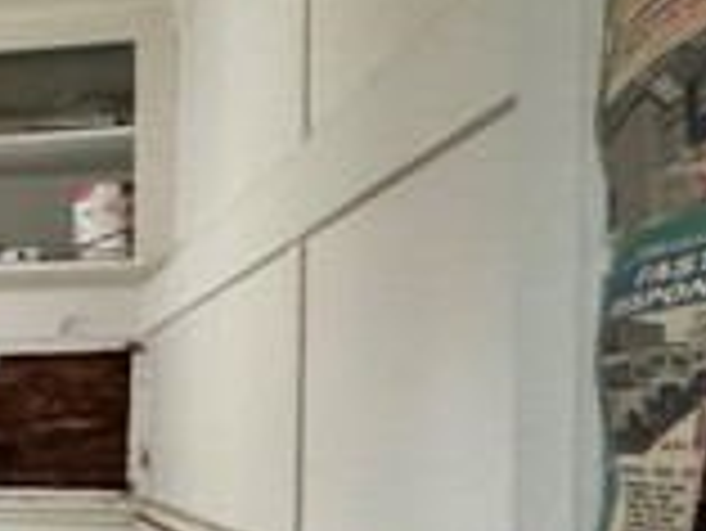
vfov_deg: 25.1
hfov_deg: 25.6
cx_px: -342
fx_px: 1163
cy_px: 450
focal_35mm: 57
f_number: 2.2
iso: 320
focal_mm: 2.22
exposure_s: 1/60
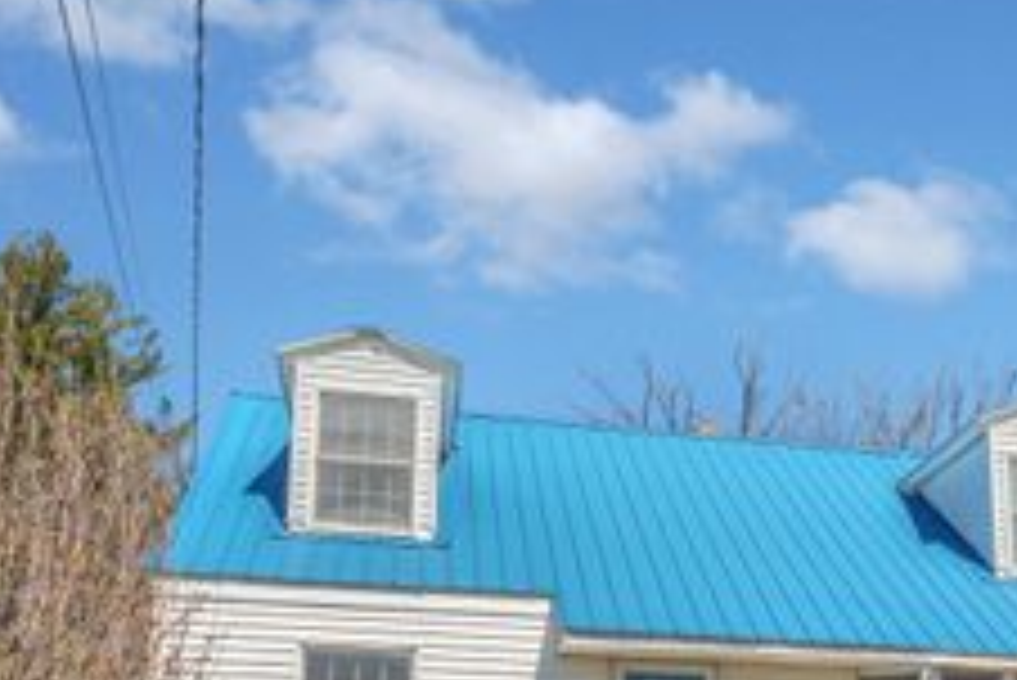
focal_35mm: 42
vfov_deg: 29.8
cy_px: 682
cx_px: 688
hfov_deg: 45.6
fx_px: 1187
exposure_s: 1/1000
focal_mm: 19
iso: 800
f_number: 7.1
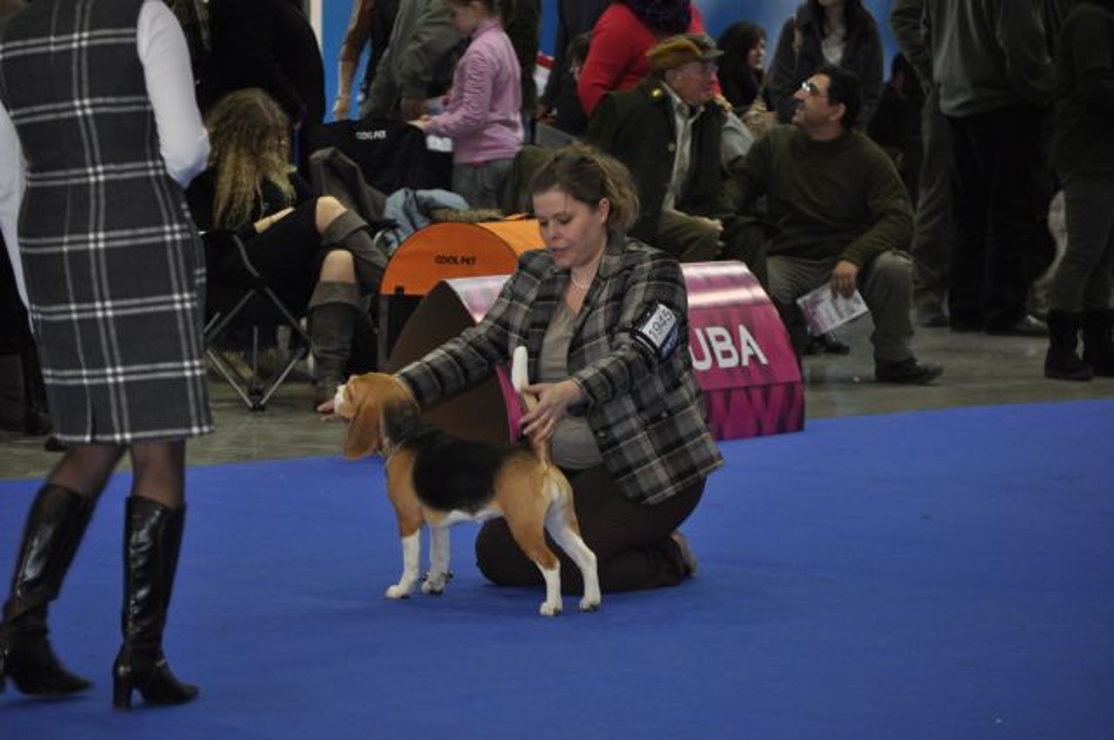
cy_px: 370
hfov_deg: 11.4
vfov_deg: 7.6
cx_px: 557
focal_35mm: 180
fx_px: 5563
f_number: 4.8
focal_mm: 120
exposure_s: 1/30
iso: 800
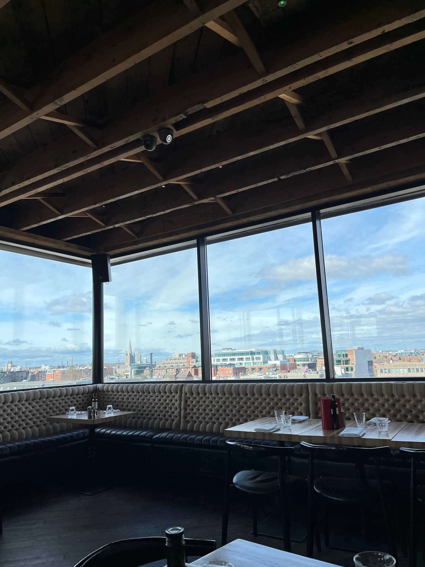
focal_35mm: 26
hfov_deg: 53.1
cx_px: 212
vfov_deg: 67.3
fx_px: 426
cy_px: 284
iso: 50
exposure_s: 1/2632
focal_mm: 5.1
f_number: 1.6
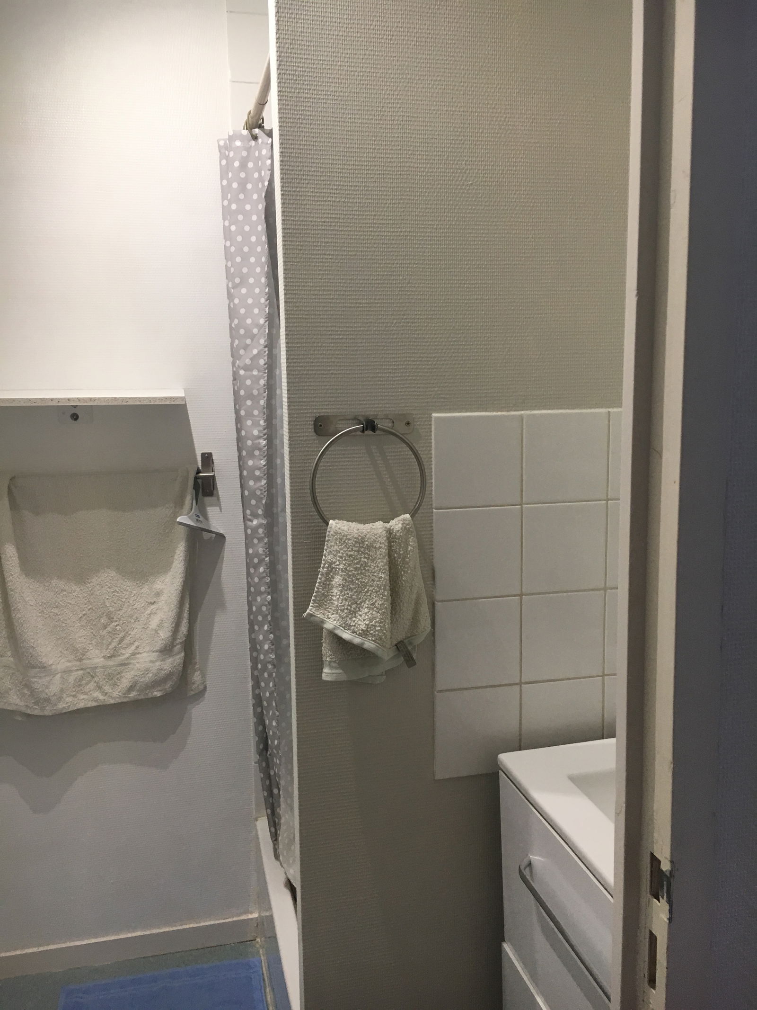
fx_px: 845
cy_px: 505
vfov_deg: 61.7
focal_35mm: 29
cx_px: 378
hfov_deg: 48.2
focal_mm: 4.15
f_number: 2.2
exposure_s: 1/33
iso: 50
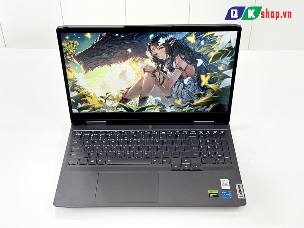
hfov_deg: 39.7
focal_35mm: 48
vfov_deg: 30.3
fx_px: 422
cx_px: 152
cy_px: 114
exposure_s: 1/100
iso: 80
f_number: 1.78
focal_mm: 6.76
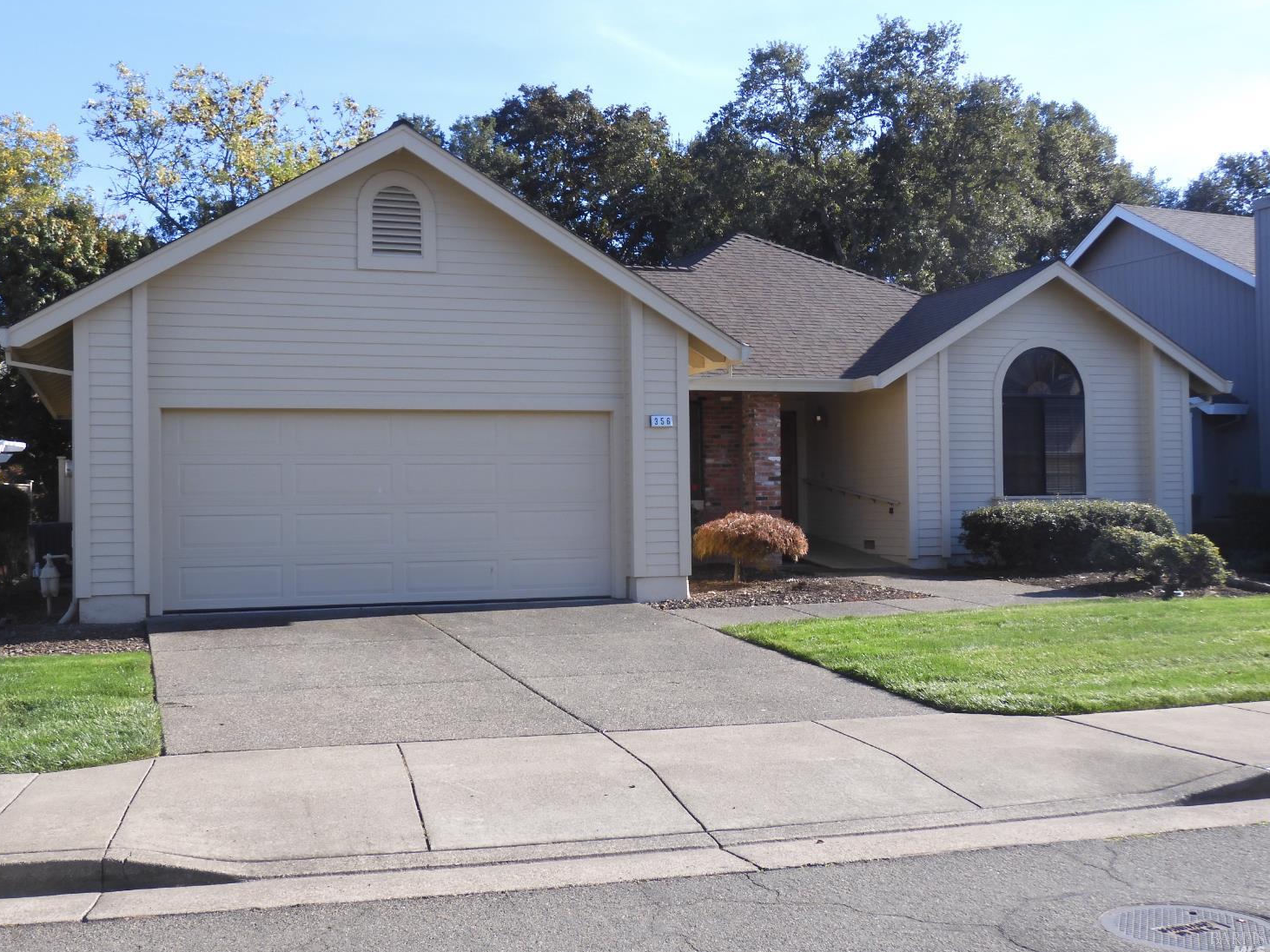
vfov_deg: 36.8
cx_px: 629
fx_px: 1431
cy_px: 481
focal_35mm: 39
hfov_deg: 47.9
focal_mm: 6.8
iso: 100
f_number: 4
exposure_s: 1/400
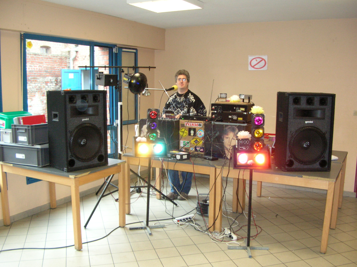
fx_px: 361
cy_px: 134
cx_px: 178
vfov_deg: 40.6
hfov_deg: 52.7
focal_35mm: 35
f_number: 2.8
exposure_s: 1/30
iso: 200
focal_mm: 5.8
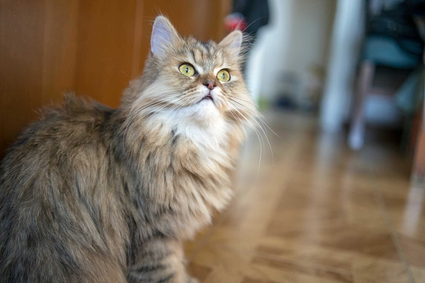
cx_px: 212
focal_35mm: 35
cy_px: 142
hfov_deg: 54.4
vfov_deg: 37.9
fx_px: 413
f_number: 1.8
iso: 1000
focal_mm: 35
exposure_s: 1/500
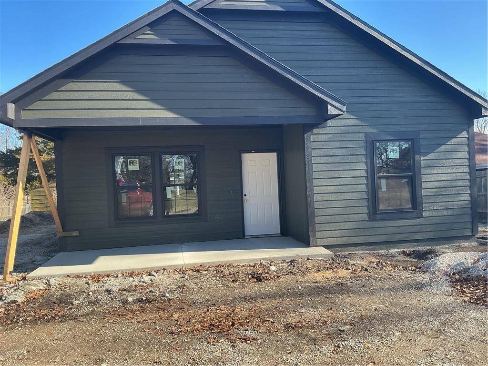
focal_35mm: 29
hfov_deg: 61.7
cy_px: 183
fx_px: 409
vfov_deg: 48.2
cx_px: 244
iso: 25
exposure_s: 1/415
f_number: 1.8
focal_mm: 3
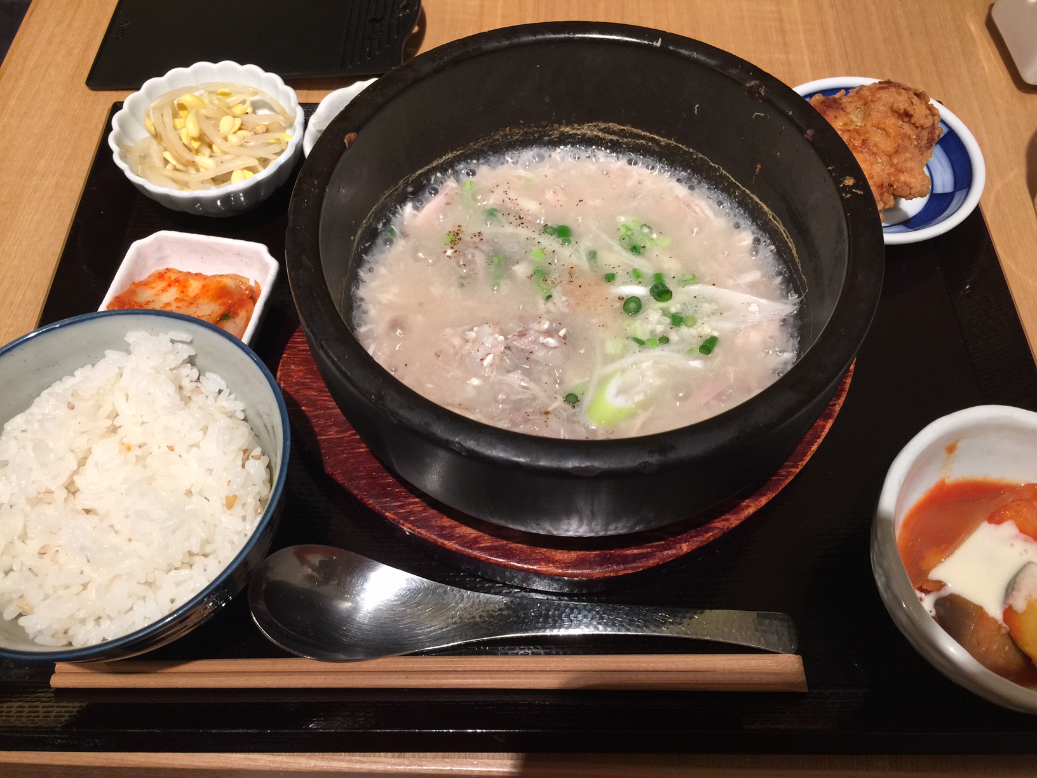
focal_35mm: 29
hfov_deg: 61.7
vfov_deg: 48.2
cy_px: 389
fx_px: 869
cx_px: 518
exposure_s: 1/15
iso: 40
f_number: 2.2
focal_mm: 4.15
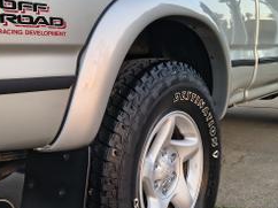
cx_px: 111
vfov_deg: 29.1
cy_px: 102
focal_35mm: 50
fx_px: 401
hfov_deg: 38.1
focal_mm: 5.56
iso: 163
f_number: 1.8
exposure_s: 1/120
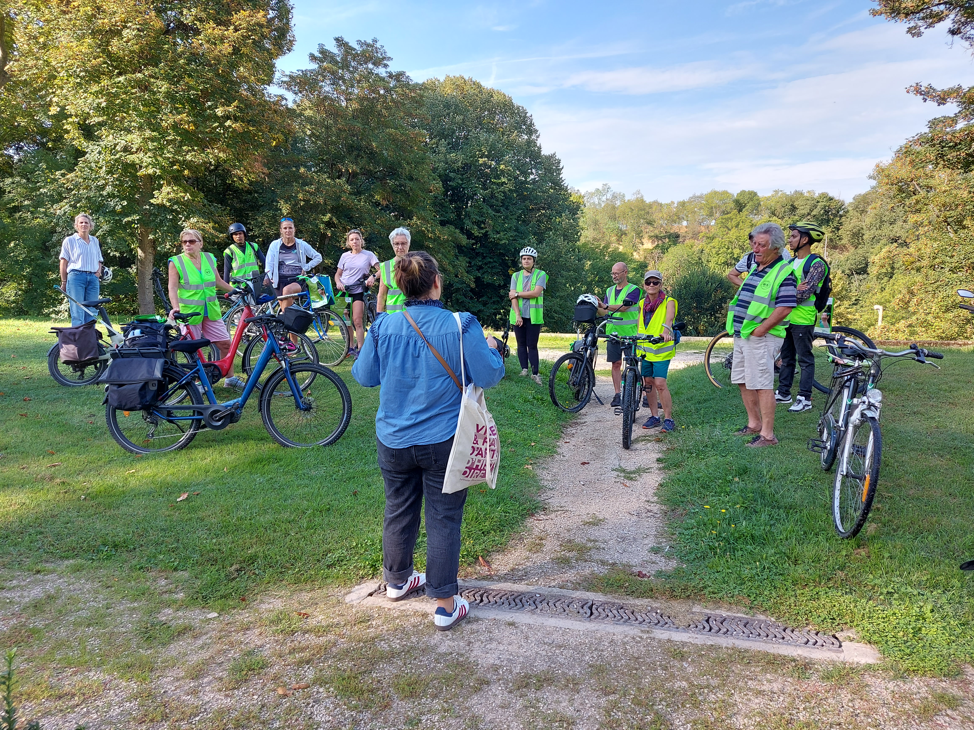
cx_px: 487
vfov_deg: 56.8
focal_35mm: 24
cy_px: 365
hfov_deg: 71.6
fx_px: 675
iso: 32
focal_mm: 5.23
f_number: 1.8
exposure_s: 1/193
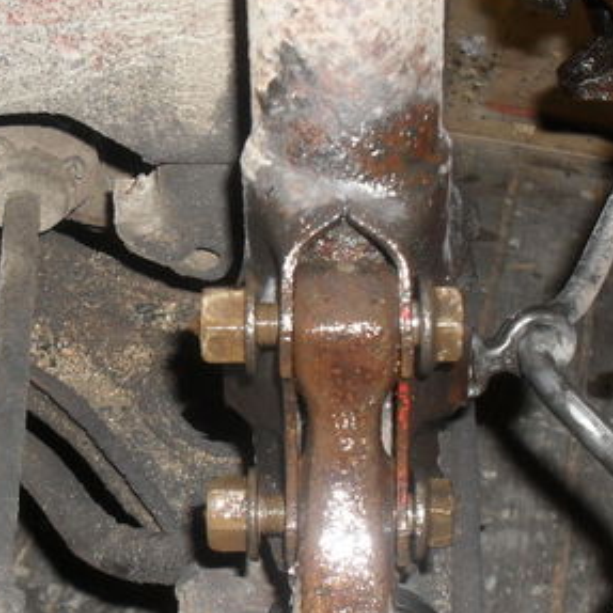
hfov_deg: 25.0
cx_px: 280
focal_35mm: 69
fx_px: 1382
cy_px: 395
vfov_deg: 24.9
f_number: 3.2
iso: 200
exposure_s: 1/45
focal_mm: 6.3
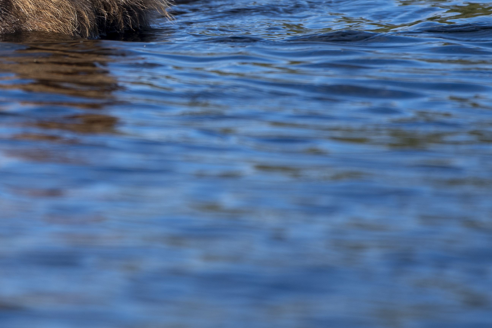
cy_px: -3
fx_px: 17149
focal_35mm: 1255
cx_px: 58
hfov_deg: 1.6
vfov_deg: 1.1
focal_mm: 400
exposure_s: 1/500
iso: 100
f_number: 4
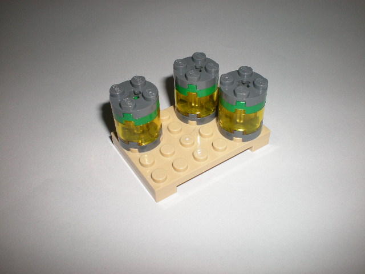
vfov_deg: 37.7
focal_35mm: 38
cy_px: 137
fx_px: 401
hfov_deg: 49.0
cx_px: 182
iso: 64
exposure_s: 1/60
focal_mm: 6.3
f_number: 4.6
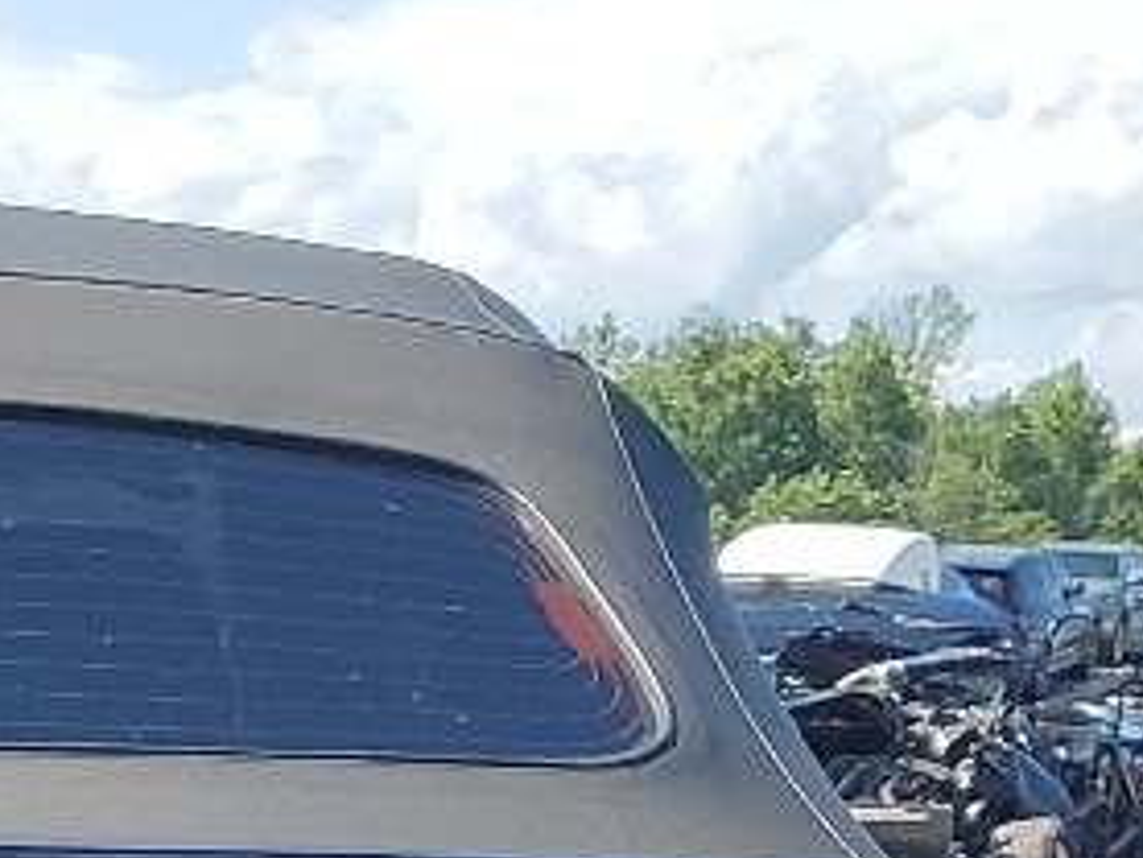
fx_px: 4955
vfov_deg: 9.0
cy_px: 2001
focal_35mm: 150
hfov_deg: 12.7
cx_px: -413
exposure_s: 1/2000
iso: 50
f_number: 1.5
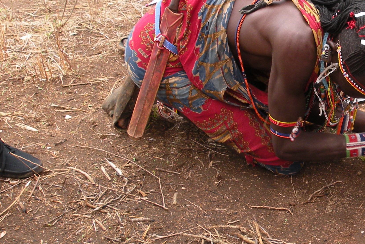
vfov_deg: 21.8
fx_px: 629
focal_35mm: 62
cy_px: 83
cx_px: 377
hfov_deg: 29.9
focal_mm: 4.7
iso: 64
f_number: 4
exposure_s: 1/126
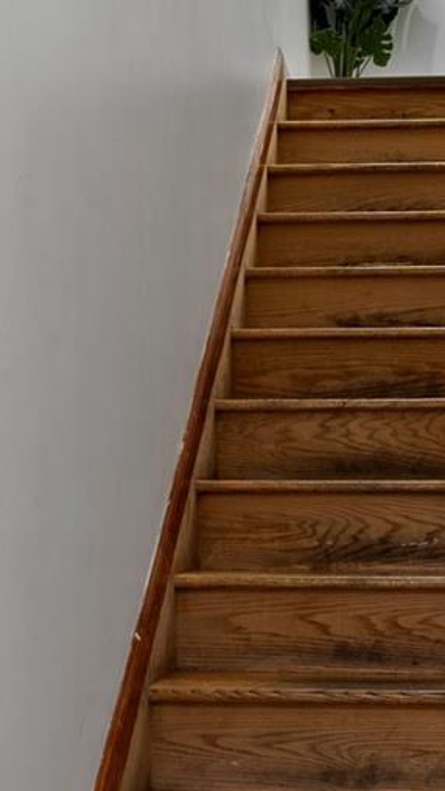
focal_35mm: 59
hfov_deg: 20.1
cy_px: 486
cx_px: 373
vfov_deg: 35.3
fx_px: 1239
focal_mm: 14
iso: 320
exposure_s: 1/3
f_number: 8
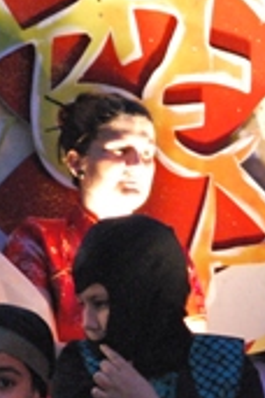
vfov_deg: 7.0
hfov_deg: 4.7
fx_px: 3257
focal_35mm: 295
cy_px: 258
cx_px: 178
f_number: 4
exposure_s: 1/80
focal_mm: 70
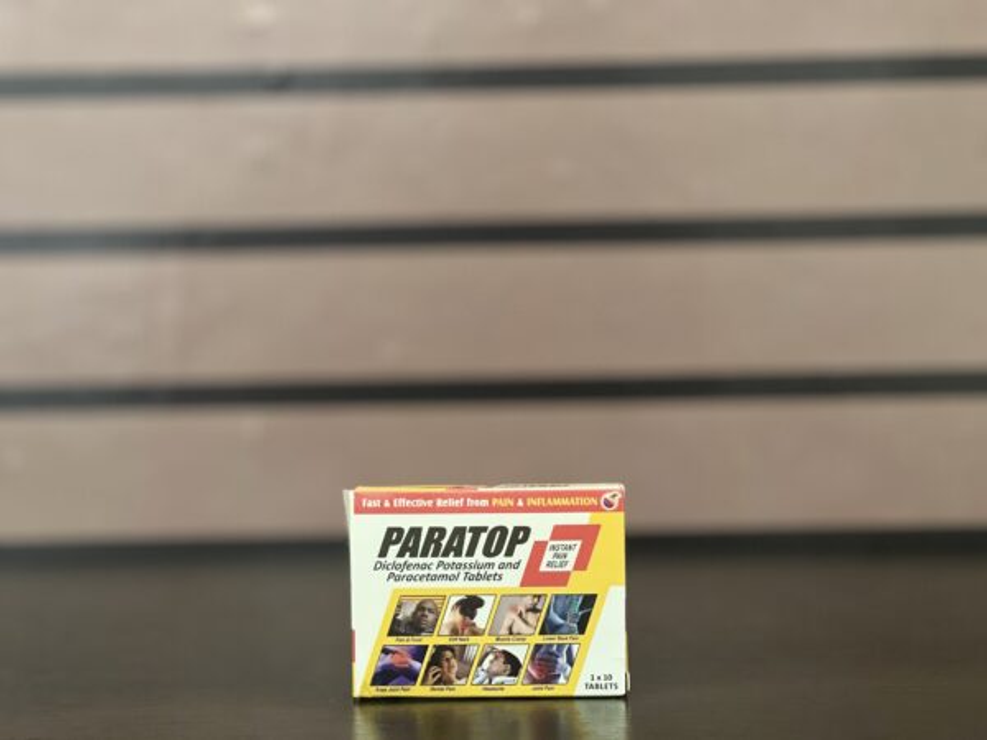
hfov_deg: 25.3
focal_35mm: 77
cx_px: 494
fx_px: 2195
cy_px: 370
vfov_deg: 19.1
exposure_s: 1/25
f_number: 2.8
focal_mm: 9
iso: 400
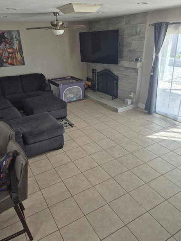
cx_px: 83
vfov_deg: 69.4
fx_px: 174
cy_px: 122
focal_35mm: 25
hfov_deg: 54.8
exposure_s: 1/120
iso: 50
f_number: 1.8
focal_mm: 5.4
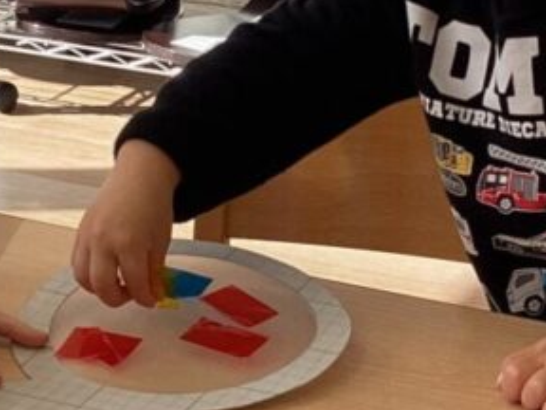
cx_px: 294
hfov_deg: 15.3
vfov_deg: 11.5
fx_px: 2035
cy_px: 87
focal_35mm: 129
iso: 25
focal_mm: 3.3
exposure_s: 1/163
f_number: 2.4
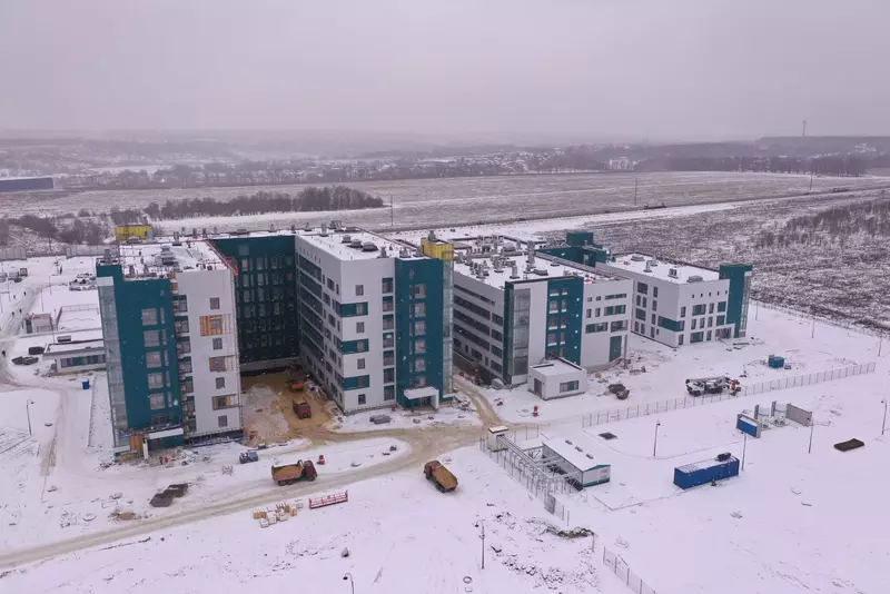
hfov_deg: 65.5
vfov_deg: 46.4
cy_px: 297
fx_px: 692
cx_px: 445
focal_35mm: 28
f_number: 3.5
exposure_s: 1/640
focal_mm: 10.26
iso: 100
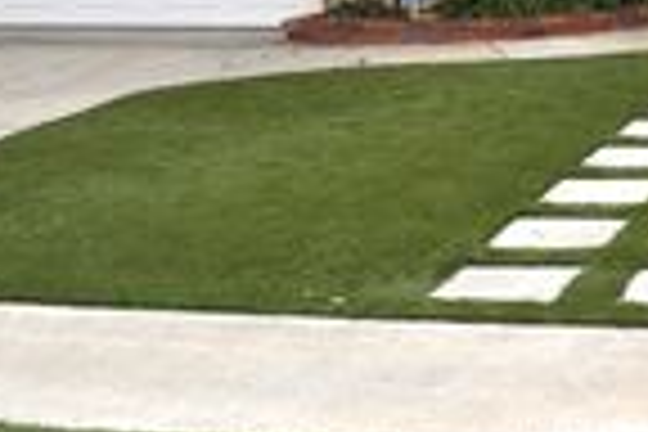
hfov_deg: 18.8
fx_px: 1872
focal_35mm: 104
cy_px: -202
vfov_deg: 12.6
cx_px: 734
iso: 200
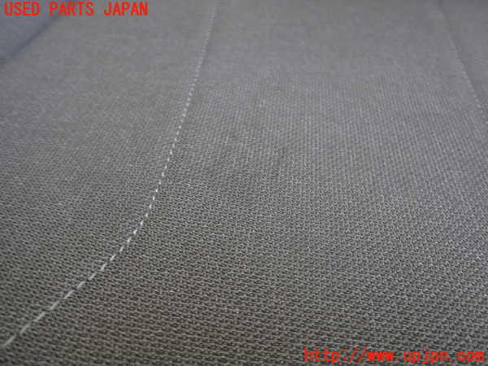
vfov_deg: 46.8
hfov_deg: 60.0
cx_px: 244
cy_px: 183
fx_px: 423
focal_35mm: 30
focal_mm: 5.4
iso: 200
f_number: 2.3
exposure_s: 1/60
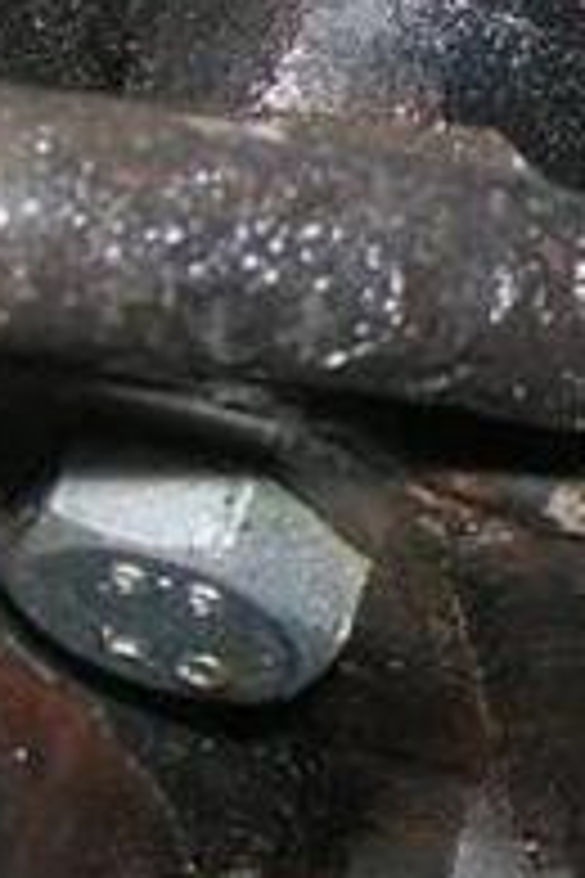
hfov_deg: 10.9
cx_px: 1125
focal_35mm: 116
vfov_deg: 17.5
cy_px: 196
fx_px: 2827
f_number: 4.9
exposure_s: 1/60.1
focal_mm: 5.7
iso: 50
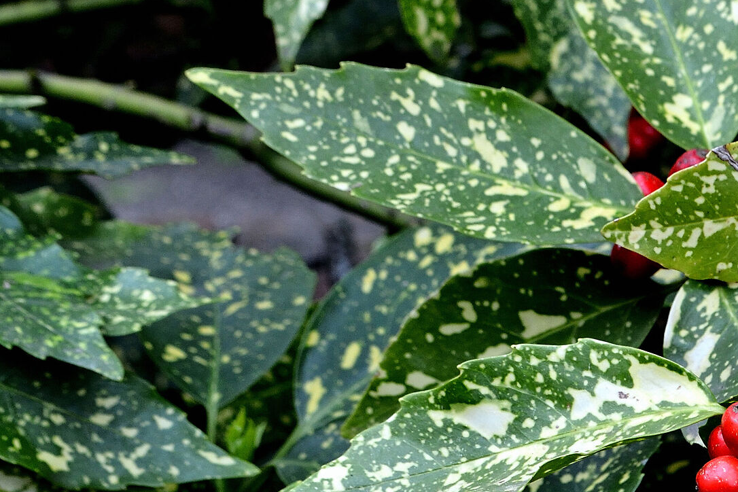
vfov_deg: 9.2
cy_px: 306
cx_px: 642
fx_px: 3056
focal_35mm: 149
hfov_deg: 13.7
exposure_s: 1/200
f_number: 7.1
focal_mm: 45
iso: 400
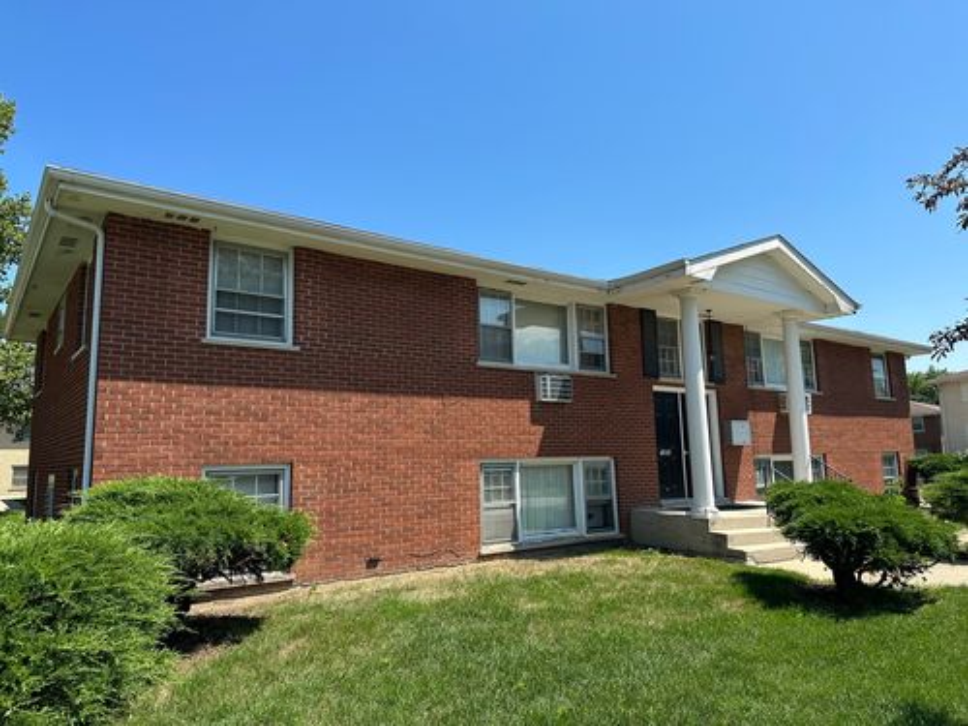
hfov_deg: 71.6
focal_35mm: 24
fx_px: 671
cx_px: 484
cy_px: 363
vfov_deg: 56.8
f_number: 1.78
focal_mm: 6.86
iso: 80
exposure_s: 1/3058
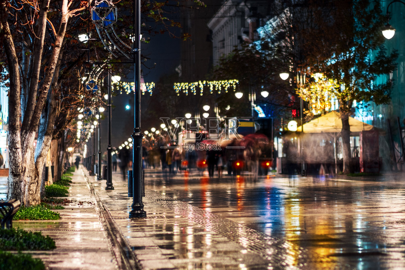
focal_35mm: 128
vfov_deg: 10.8
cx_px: 202
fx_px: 1434
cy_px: 135
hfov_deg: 16.1
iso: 100
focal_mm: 85
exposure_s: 5
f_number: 1.8
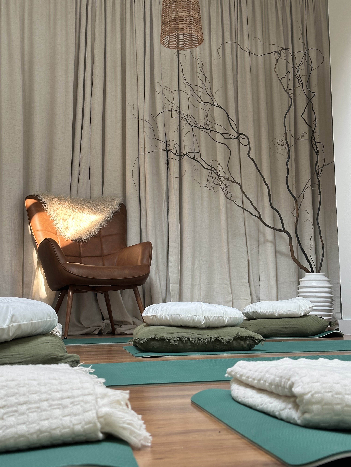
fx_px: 649
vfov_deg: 39.7
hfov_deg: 30.3
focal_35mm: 48
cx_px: 176
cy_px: 234
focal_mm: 6.86
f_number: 1.78
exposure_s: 1/147
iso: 80
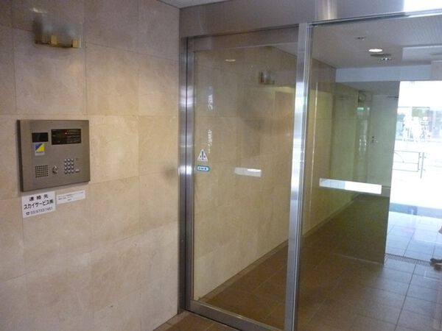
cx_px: 221
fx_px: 358
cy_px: 166
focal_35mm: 28
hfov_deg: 63.4
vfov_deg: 49.7
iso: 800
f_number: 3.1
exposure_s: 1/30
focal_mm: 5
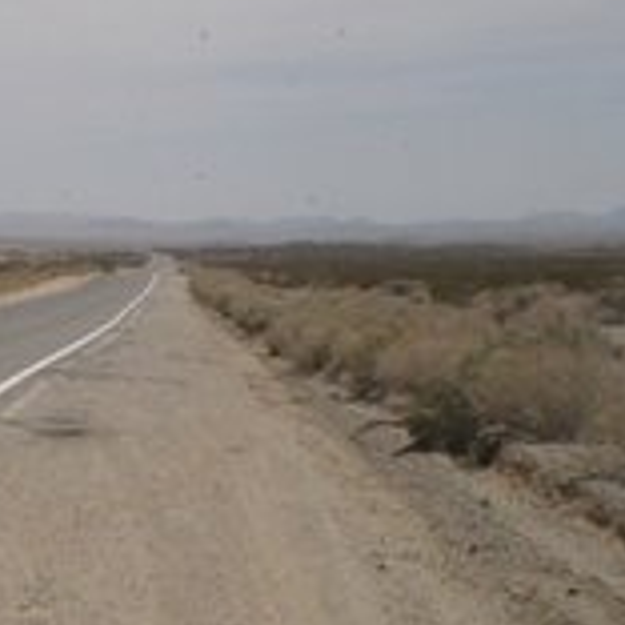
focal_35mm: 102
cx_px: -64
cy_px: 391
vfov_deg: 17.0
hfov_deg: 16.5
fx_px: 2084
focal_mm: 6.3
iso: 100
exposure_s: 1/1600
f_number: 4.6
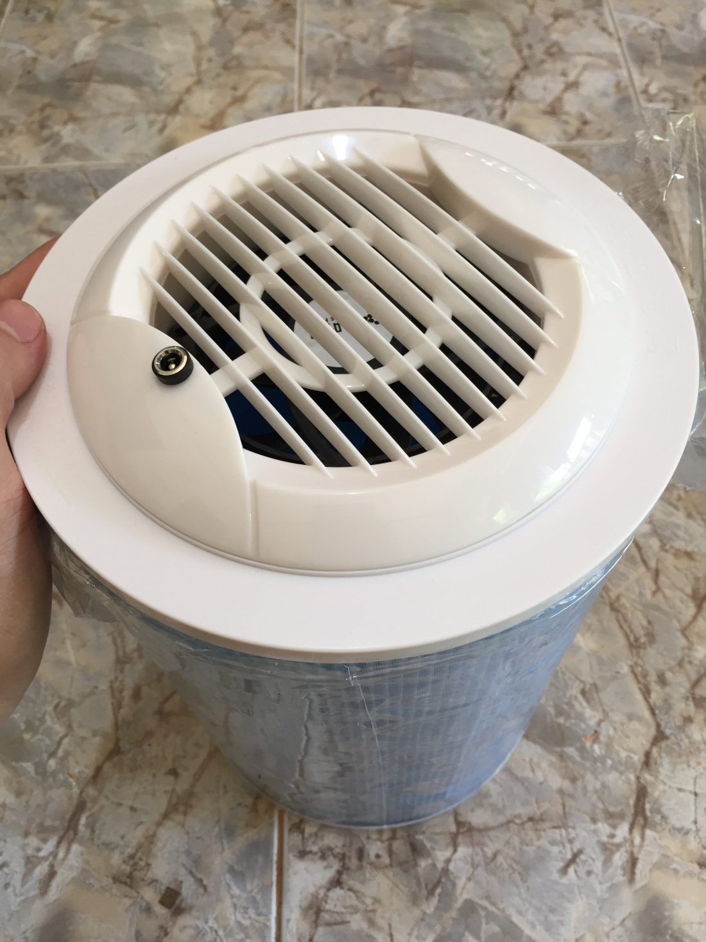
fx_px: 789
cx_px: 353
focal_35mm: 29
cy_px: 471
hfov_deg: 48.2
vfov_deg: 61.7
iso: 40
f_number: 2.2
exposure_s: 1/33
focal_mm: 4.15
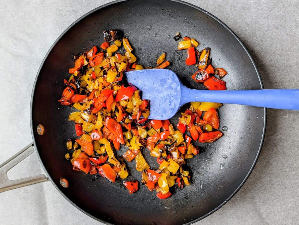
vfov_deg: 57.0
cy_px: 112
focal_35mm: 24
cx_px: 150
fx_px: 208
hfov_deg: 71.5
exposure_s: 1/69.3
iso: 48
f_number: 1.68
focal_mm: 6.9
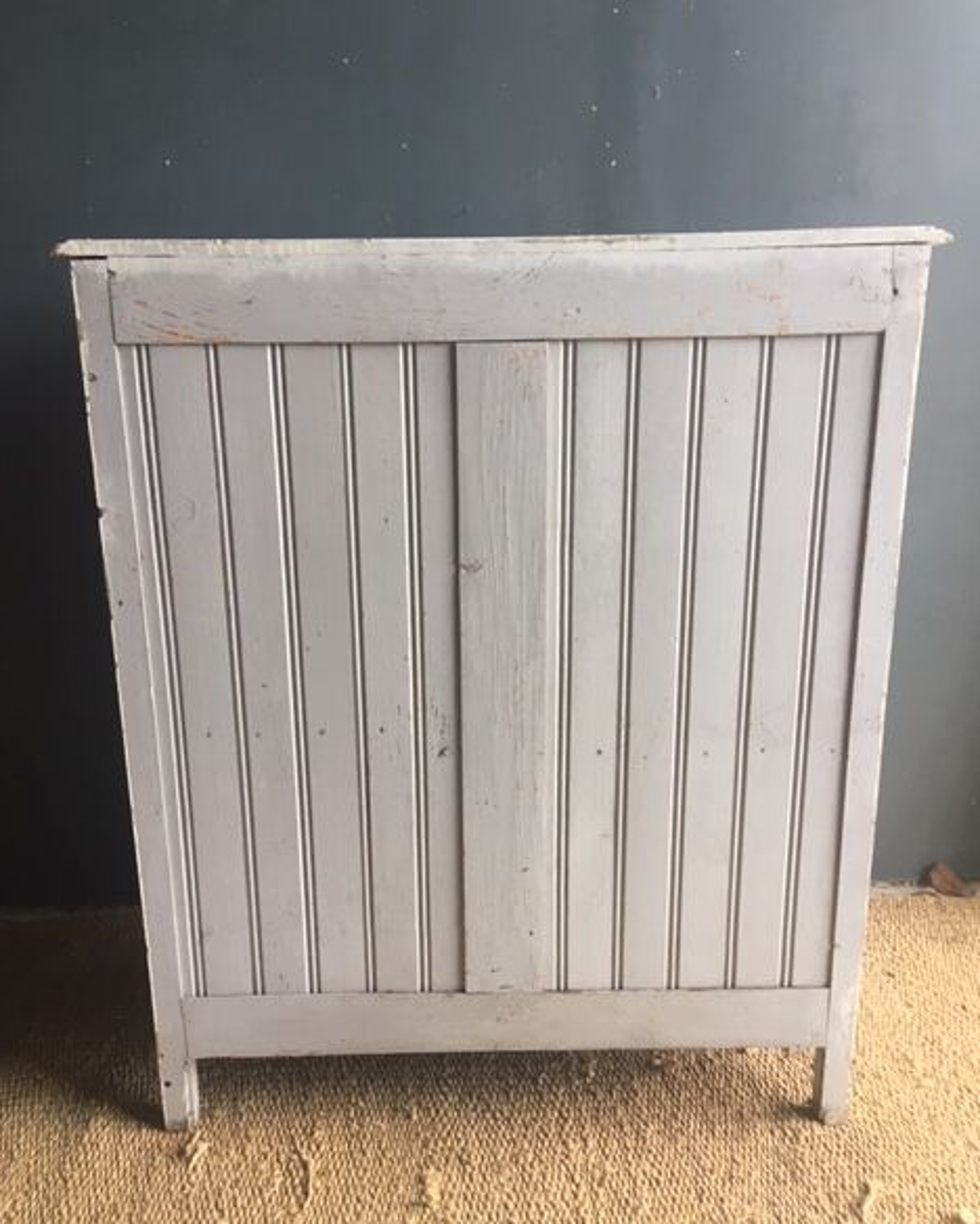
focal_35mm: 31
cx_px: 480
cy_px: 637
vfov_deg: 57.1
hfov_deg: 47.2
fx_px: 1123
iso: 40
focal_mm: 4.15
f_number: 2.2
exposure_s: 1/33
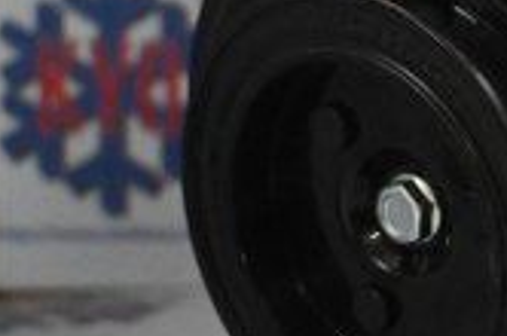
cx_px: 760
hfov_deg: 14.2
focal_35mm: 136
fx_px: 1909
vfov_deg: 10.0
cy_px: 34
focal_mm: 25
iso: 8000
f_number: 4.2
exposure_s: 1/60
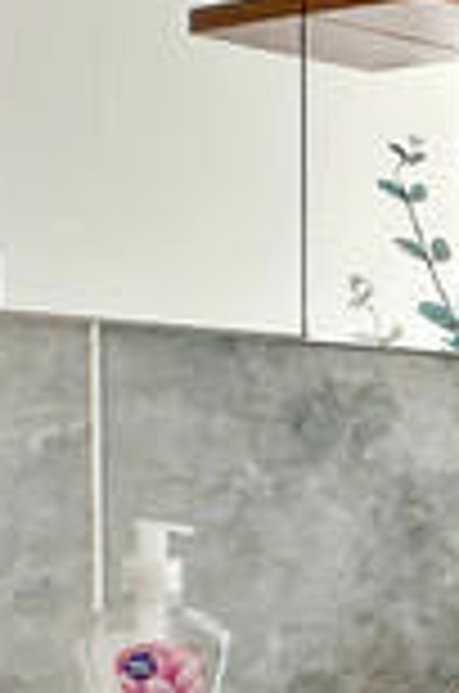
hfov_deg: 10.0
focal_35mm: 97
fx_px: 1863
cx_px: 1418
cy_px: 927
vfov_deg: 19.3
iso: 64
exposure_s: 1/99
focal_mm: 2.22
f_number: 2.2
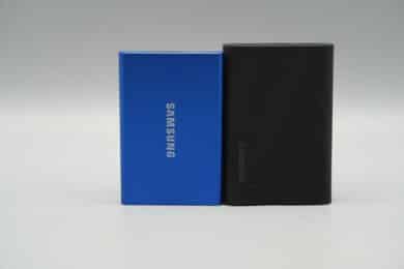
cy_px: 134
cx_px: 202
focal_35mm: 83
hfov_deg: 24.5
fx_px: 931
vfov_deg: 16.5
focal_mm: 83
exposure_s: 1/100
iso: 1250
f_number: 10
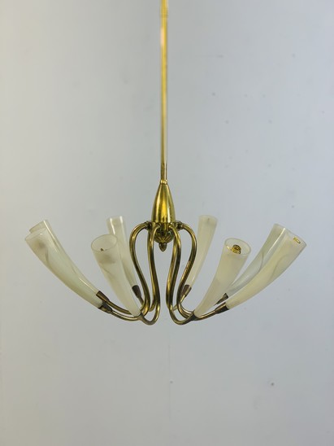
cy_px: 223
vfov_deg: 36.8
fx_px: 669
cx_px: 167
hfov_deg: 28.0
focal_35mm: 52
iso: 100
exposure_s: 1/100
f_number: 2.4
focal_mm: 6
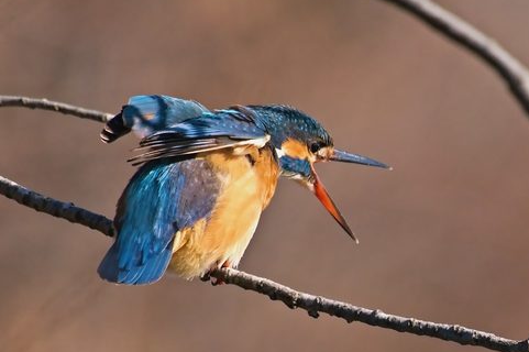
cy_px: 206
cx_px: 312
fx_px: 10998
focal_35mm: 749
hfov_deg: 2.8
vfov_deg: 1.8
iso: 800
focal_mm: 600
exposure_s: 1/1250
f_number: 7.1
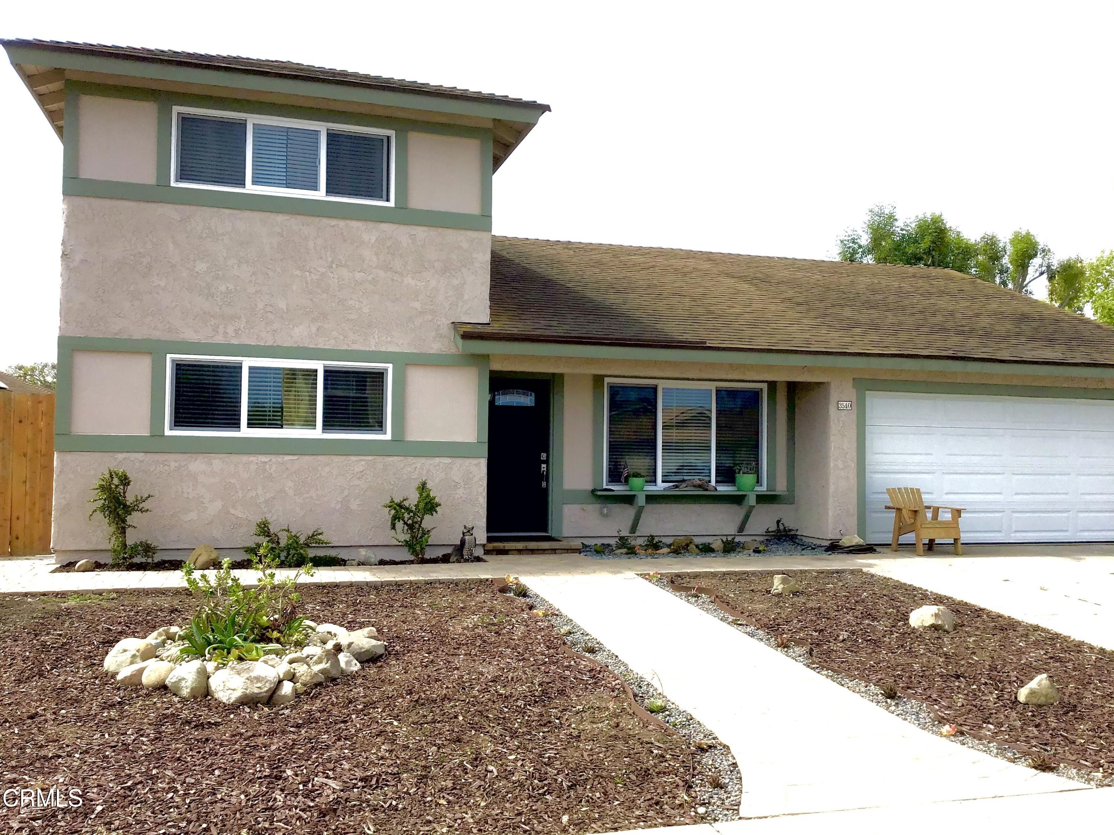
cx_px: 557
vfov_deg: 45.4
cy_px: 418
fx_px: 998
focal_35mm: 31
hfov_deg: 58.4
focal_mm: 3.3
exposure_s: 1/1597
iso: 25
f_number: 2.4
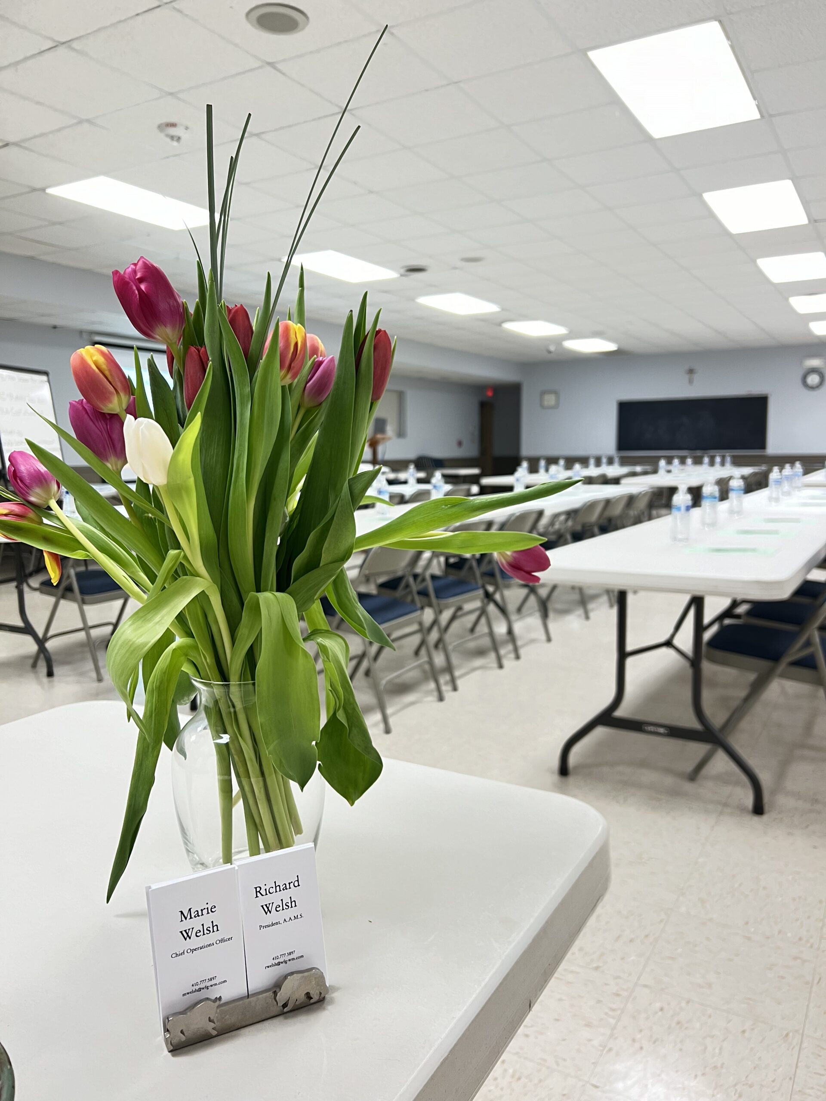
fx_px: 827
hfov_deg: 53.1
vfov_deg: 67.3
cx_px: 413
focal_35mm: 26
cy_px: 550
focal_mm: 5.7
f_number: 1.5
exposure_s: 1/60
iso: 125
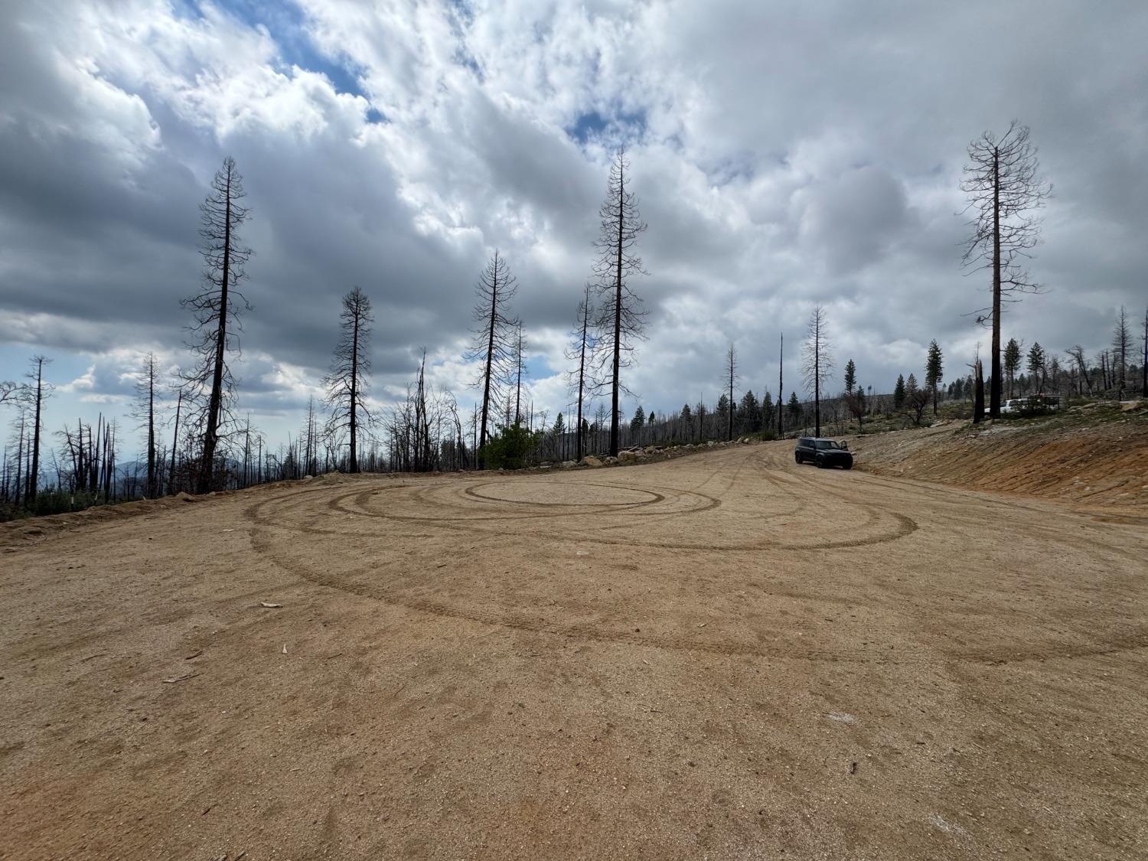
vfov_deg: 85.7
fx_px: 464
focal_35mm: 14
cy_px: 430
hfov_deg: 102.1
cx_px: 574
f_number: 2.2
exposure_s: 1/3906
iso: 40
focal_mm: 2.22
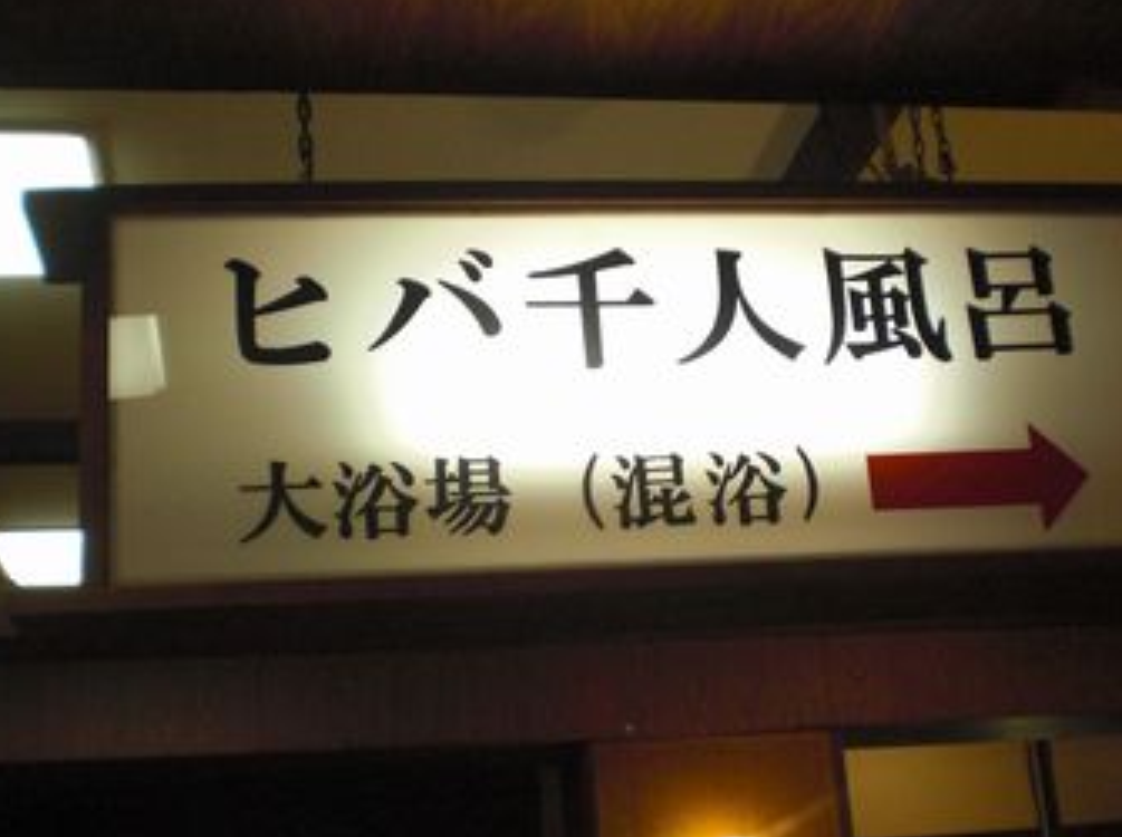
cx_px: 548
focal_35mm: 51
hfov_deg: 37.6
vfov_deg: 28.4
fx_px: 1650
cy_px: 489
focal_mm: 6.3
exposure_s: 1/80
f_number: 3.1
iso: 400
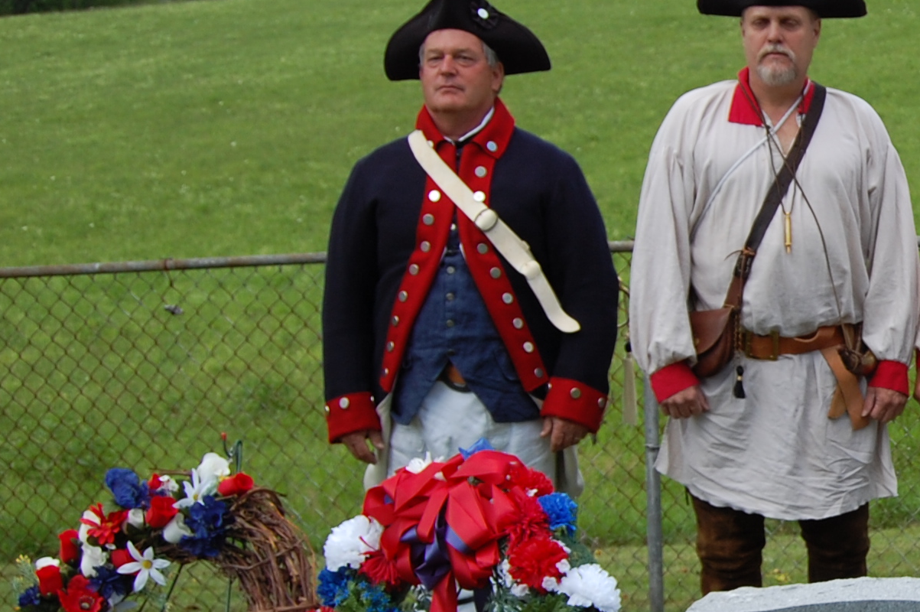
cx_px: 1145
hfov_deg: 21.6
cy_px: 366
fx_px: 2202
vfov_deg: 15.8
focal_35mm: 86
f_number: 5.6
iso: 200
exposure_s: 1/125
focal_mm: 23
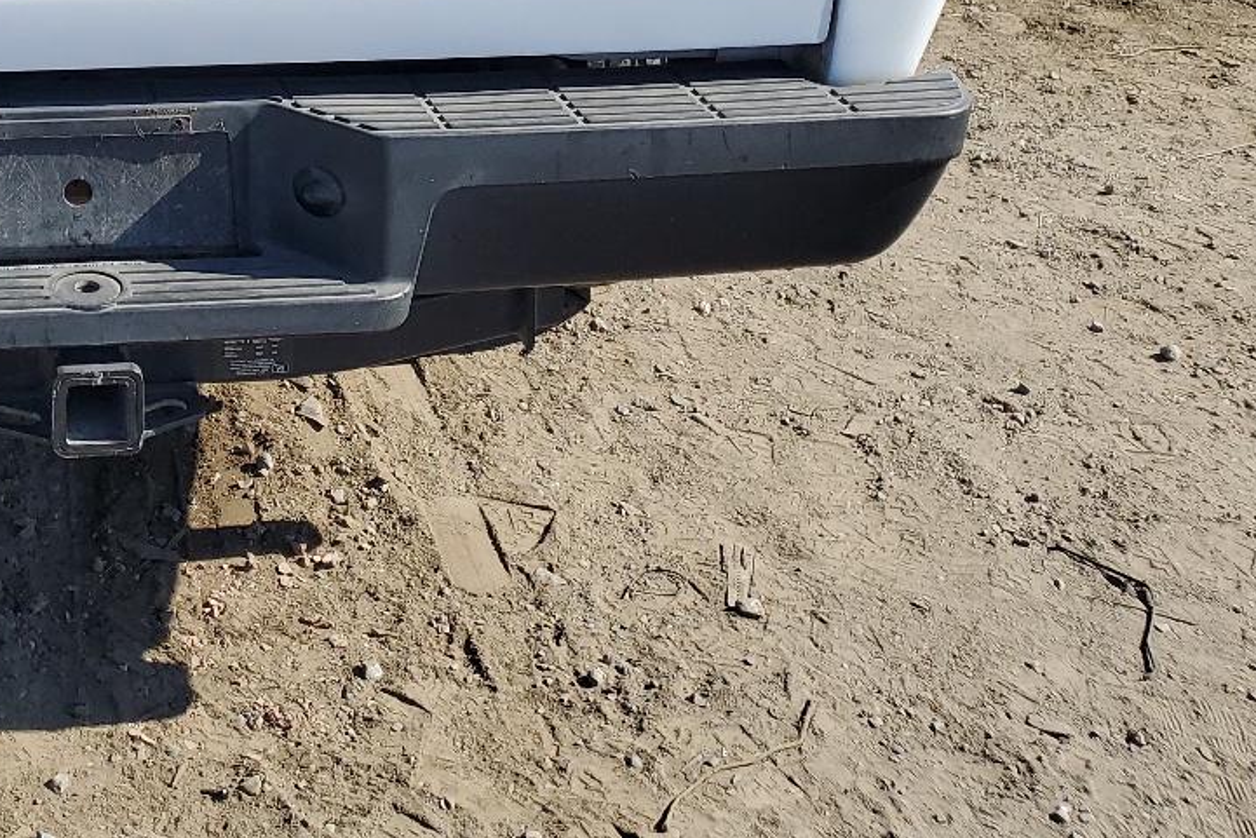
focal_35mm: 60
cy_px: -148
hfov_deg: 31.4
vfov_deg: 21.2
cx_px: 57
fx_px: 2094
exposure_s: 1/2500
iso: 50
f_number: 1.5
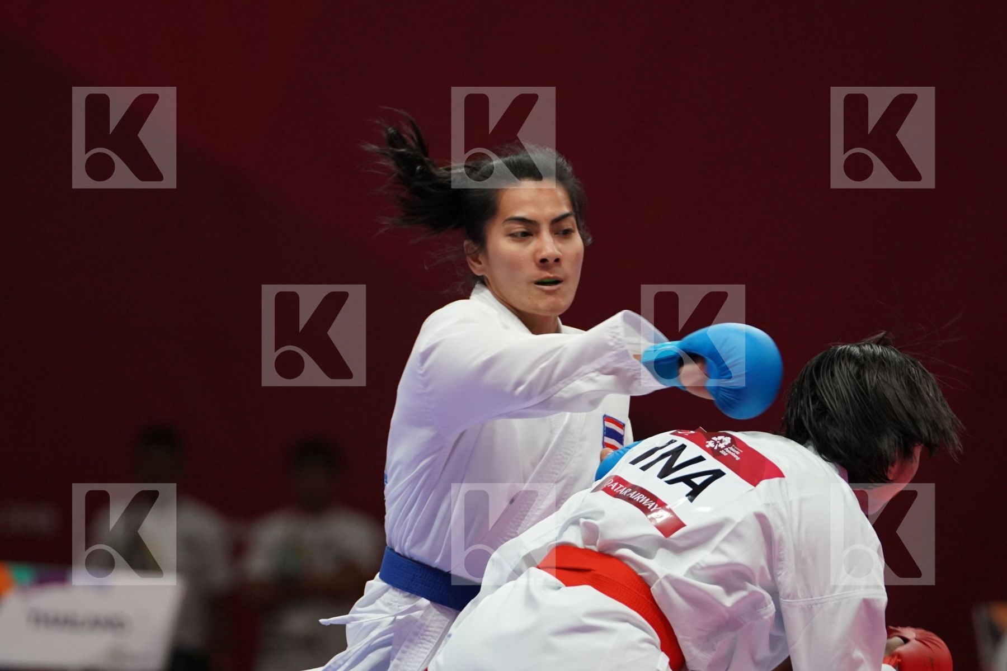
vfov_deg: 3.7
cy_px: 336
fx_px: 10433
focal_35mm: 373
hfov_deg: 5.5
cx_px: 504
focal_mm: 249
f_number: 4
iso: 3200
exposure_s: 1/1000
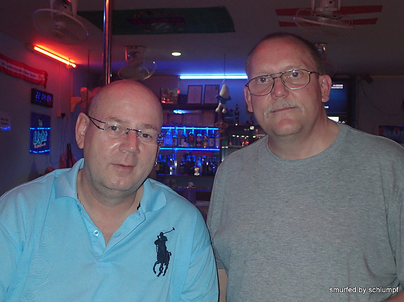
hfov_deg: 43.0
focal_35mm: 44
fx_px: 513
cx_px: 201
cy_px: 148
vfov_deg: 32.9
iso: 400
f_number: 2.9
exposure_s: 1/40
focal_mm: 7.86
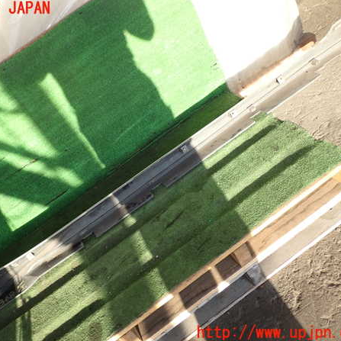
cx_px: 140
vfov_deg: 43.9
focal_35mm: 38
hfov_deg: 43.7
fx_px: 424
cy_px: 171
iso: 100
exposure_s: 1/200
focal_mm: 5.79
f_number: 2.4
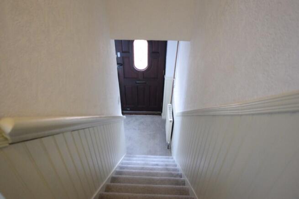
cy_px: 100
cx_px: 150
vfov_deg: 45.7
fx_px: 237
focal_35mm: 28
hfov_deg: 64.5
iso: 1250
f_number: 3.5
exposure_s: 1/30
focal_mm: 19
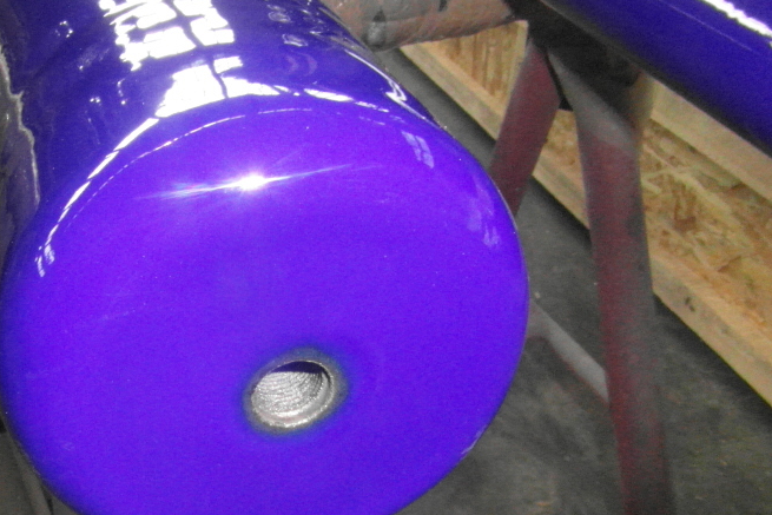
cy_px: 355
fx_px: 836
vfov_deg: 33.8
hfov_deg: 47.9
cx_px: 204
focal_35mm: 39
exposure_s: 1/30
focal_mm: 4
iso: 640
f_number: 7.3
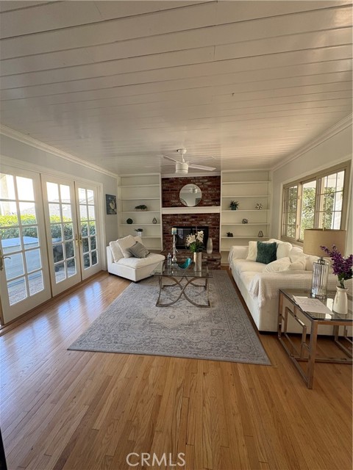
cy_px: 235
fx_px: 190
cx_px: 176
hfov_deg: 85.7
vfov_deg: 102.1
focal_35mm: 14
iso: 125
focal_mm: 2.22
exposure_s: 1/99
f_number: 2.2
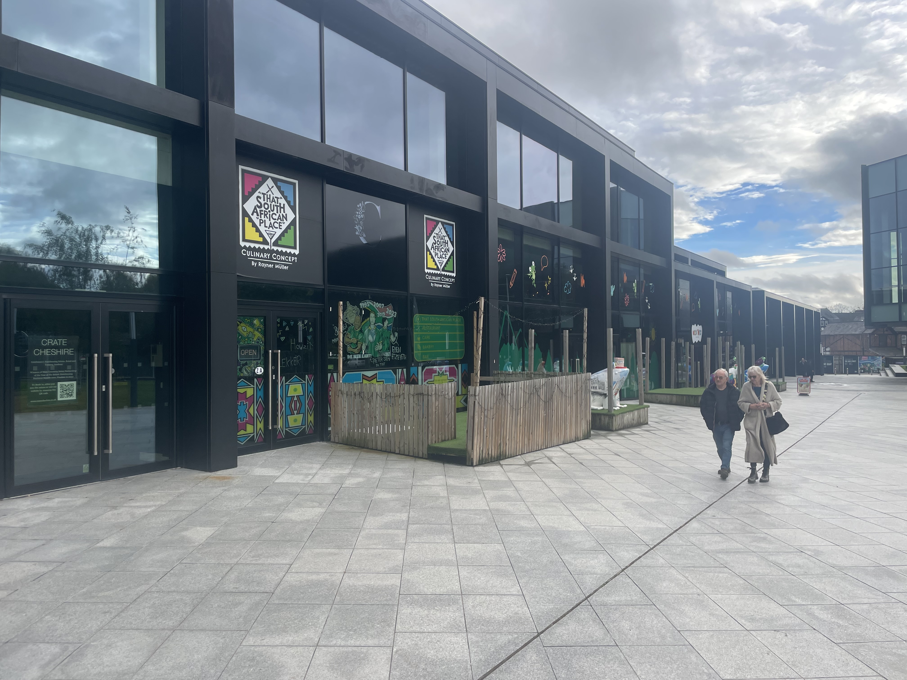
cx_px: 454
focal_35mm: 26
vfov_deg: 53.1
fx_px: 681
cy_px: 340
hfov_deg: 67.3
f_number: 1.6
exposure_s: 1/1182
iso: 32
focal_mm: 4.2
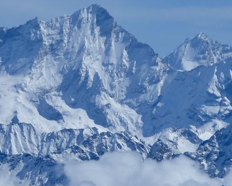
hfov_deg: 4.4
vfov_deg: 3.5
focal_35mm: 438
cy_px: 43
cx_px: 45
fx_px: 3011
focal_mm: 27.1
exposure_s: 1/1600
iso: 80
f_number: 5.4
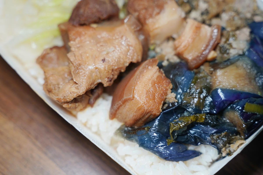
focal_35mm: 75
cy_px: 88
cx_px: 132
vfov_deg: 18.2
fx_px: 548
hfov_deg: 27.0
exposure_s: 1/80
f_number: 4
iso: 200
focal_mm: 75
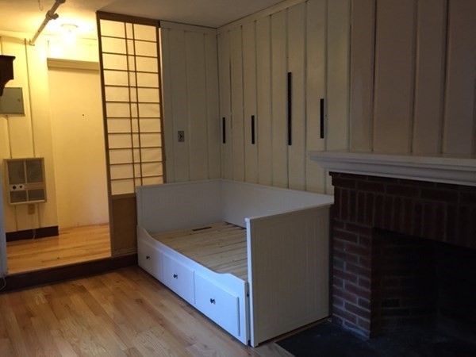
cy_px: 178
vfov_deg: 48.2
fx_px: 399
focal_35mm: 29
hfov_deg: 61.7
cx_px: 238
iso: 200
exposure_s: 1/30
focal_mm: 4.15
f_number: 2.2
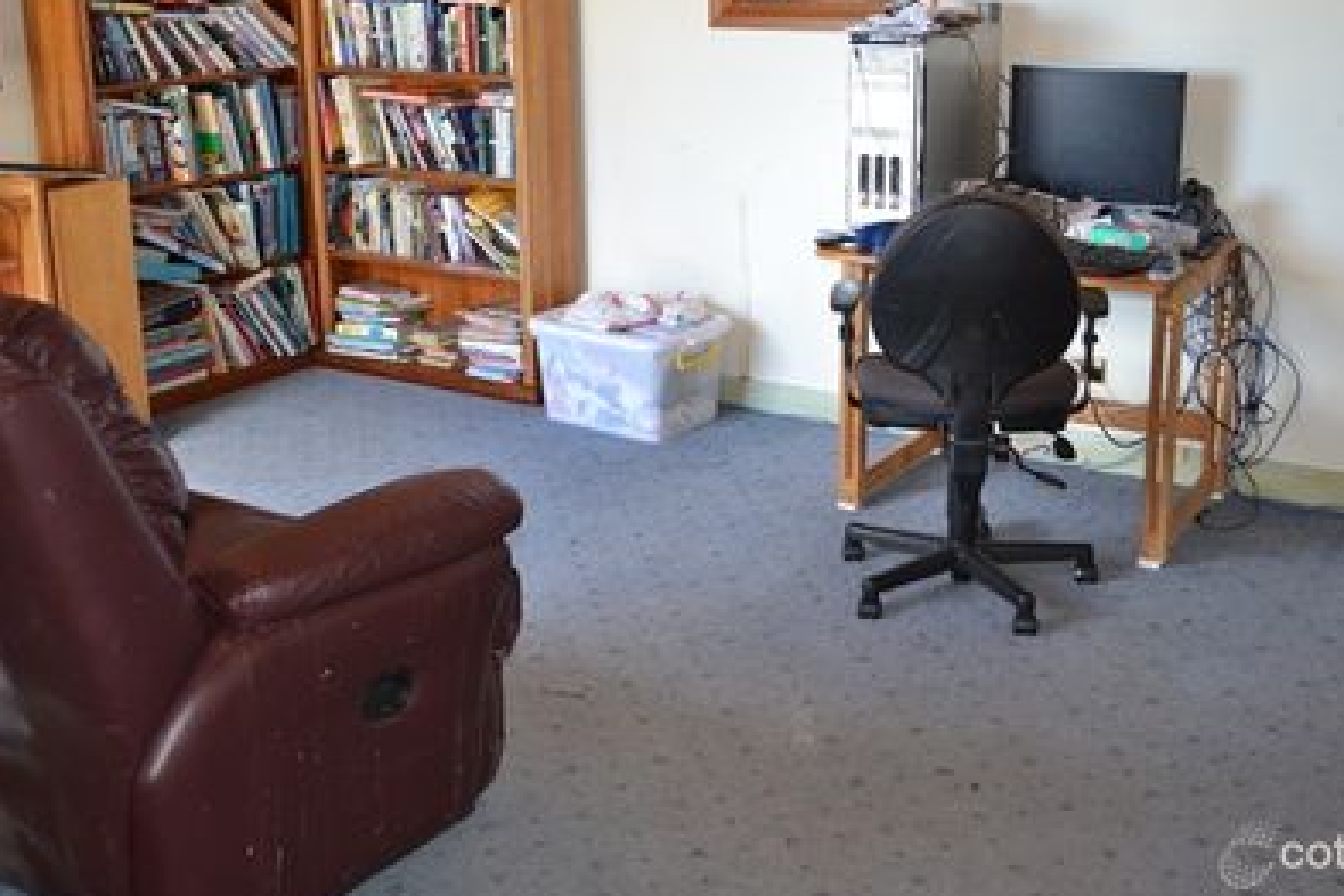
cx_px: 691
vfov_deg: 31.1
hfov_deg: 45.4
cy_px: 388
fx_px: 1605
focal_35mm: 43
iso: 400
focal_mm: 24
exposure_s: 1/80
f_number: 4
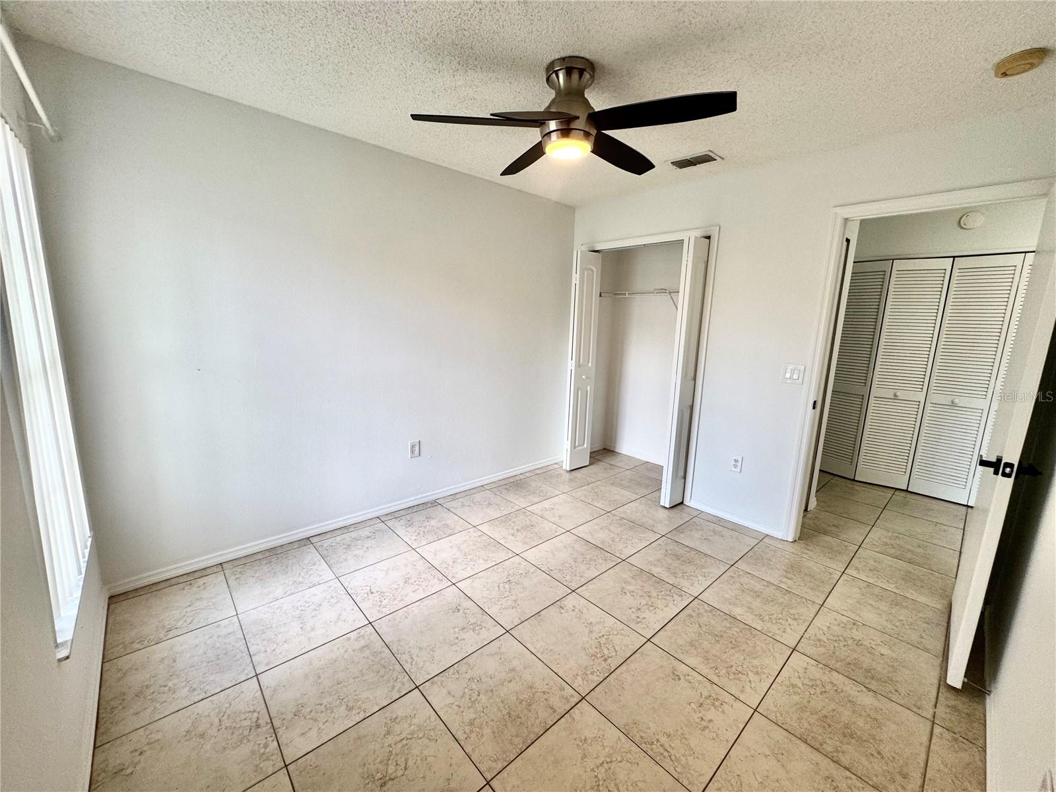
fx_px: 427
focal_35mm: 14
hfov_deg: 102.1
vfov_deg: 85.7
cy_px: 396
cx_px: 528
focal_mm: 2.22
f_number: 2.2
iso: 100
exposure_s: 1/120
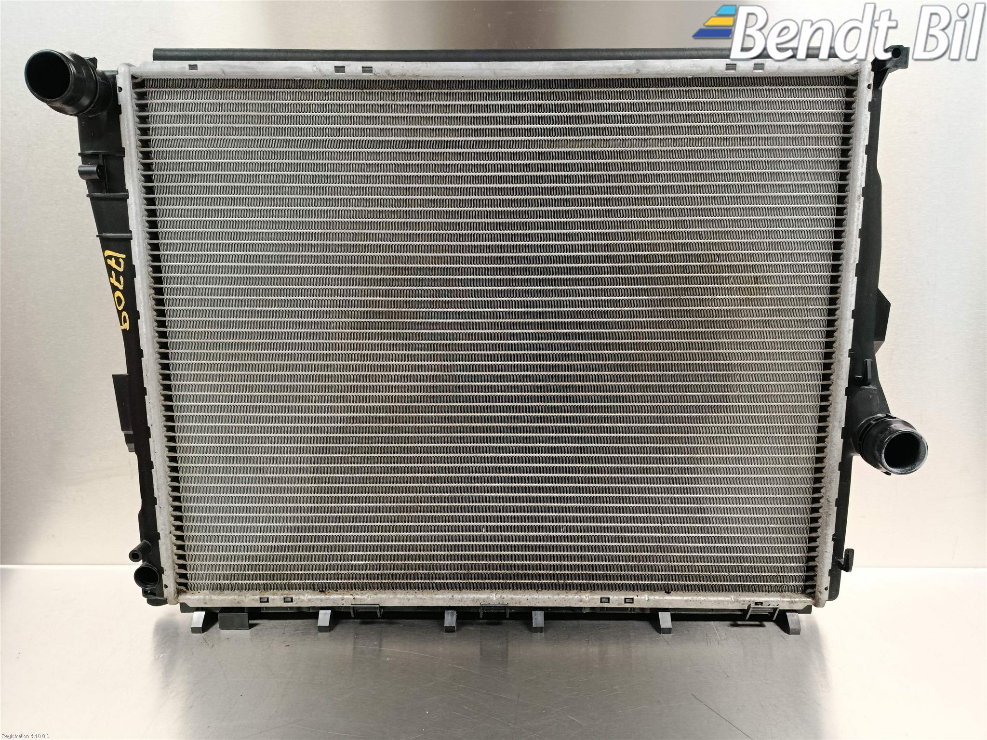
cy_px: 370
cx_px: 494
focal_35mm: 24
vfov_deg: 56.8
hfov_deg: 71.6
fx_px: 684
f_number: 1.7
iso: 1138
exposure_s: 1/25
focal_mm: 5.24
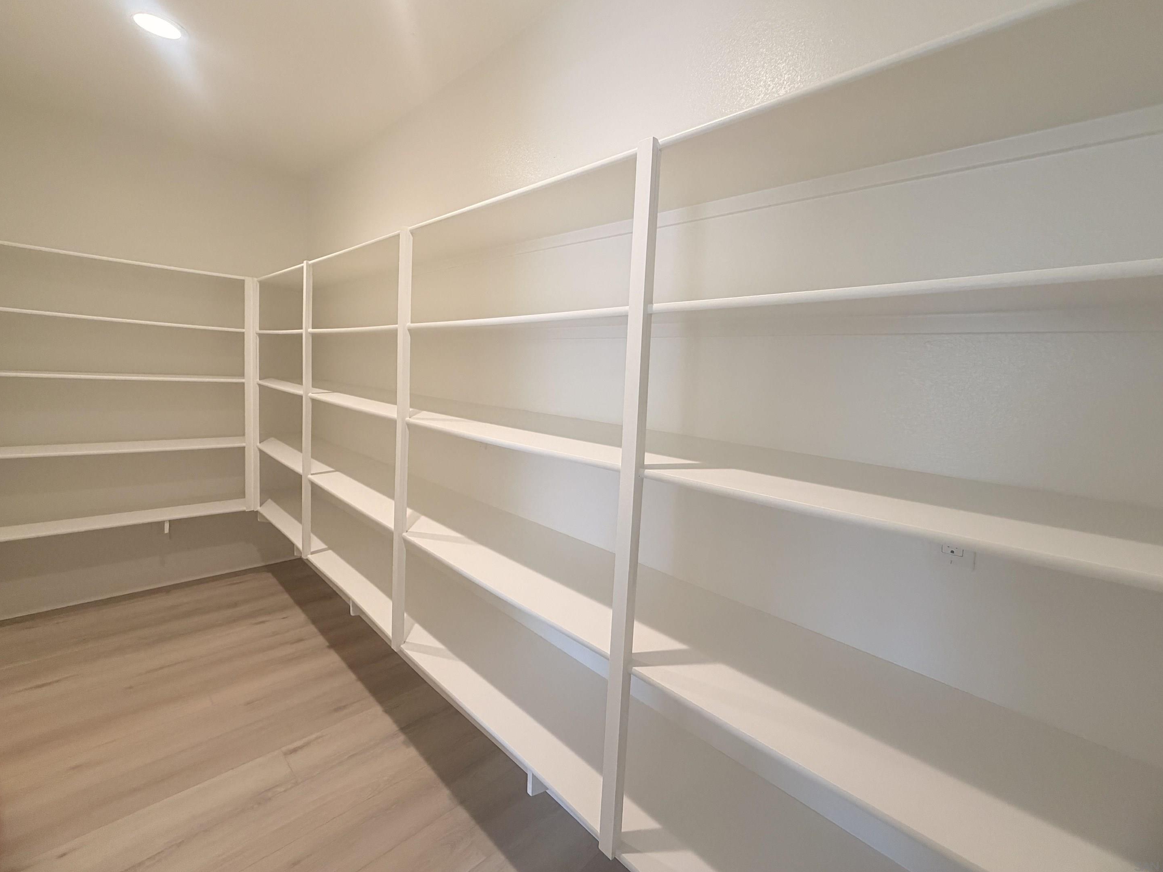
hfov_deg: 98.1
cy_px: 408
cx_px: 609
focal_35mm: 15
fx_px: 504
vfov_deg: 81.6
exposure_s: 1/120
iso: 250
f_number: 2.2
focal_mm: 2.22
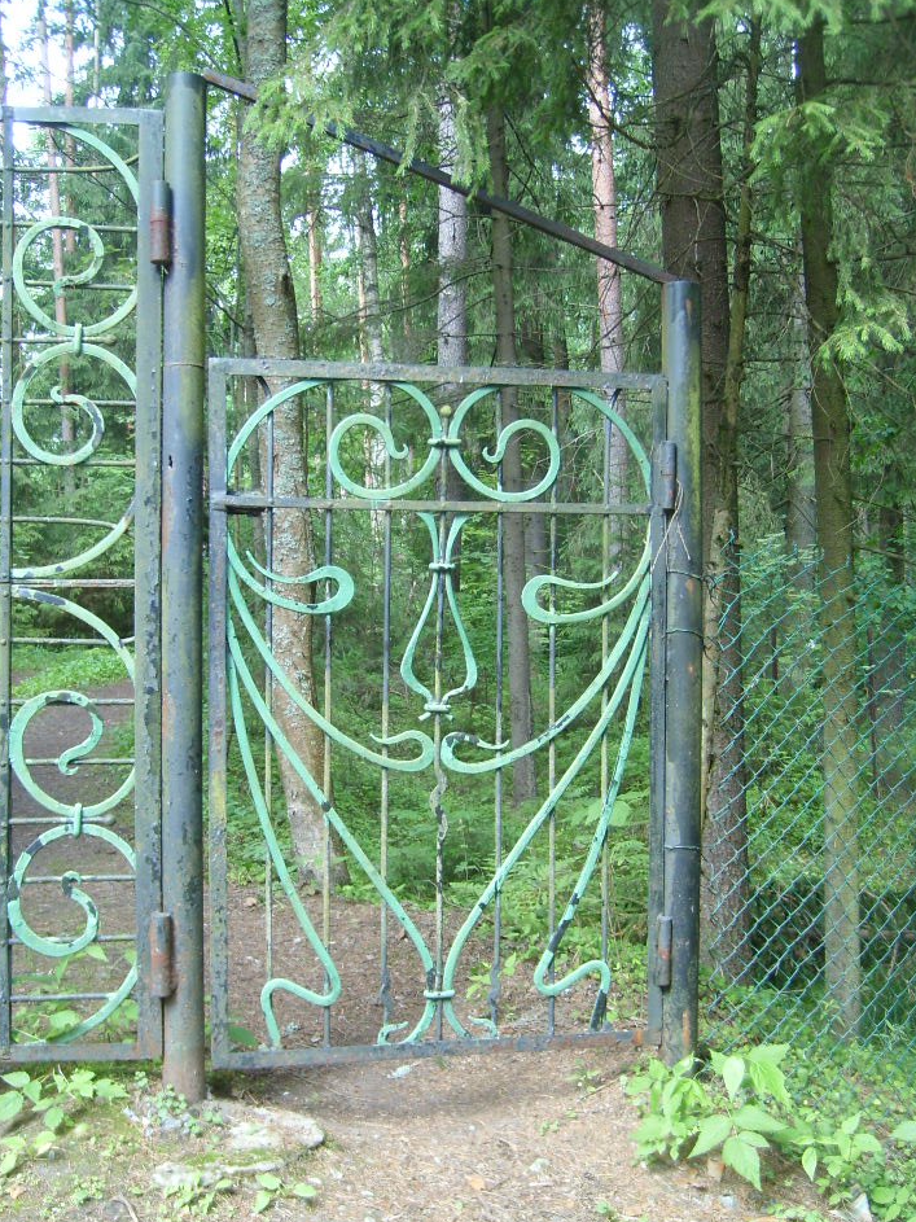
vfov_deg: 49.0
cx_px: 430
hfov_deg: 37.7
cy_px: 636
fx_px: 1341
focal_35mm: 38
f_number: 2.8
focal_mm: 5.8
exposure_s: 1/42
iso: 50
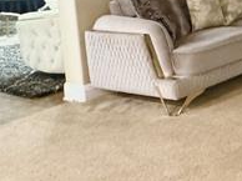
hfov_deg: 20.4
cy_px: -14
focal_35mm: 74
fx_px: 517
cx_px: 409
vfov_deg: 19.1
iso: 1000
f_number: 2.2
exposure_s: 1/40
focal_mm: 2.22
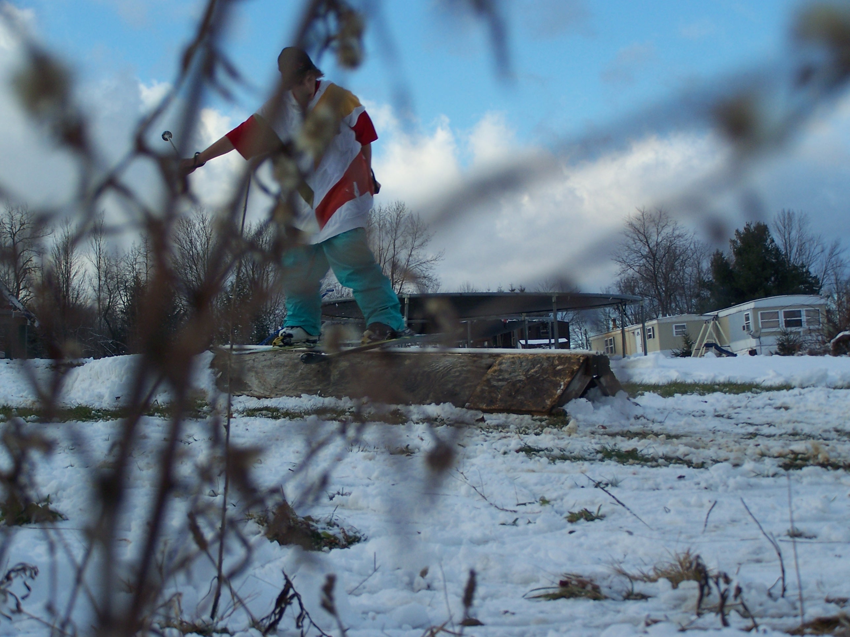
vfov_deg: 21.9
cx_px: 425
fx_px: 1645
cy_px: 318
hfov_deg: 29.0
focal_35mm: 67
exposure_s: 1/500
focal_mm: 11.1
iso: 80
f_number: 3.2
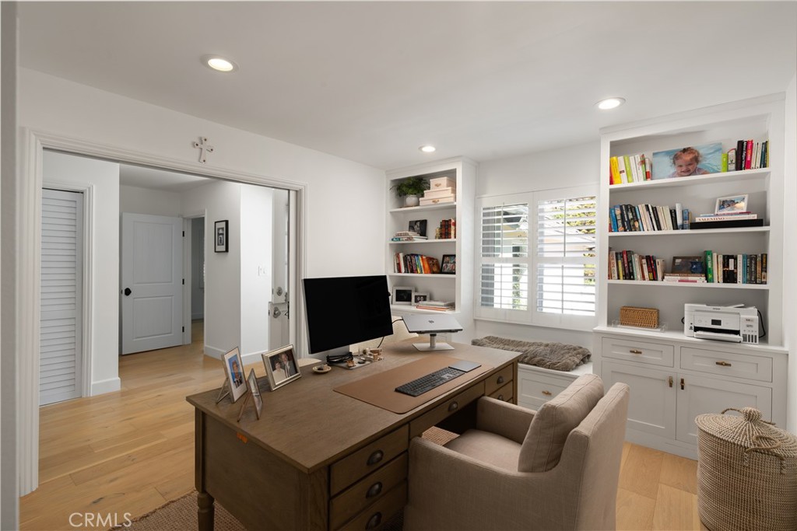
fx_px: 354
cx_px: 398
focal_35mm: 16
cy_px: 266
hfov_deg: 96.7
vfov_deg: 73.8
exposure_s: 1/60
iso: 2500
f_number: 9
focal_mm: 16
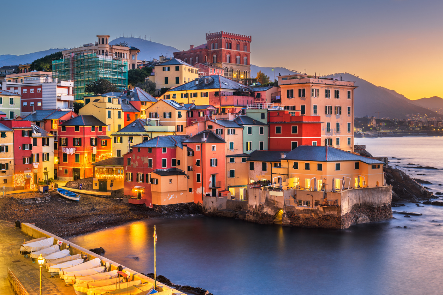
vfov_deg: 28.1
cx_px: 222
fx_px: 591
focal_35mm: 48
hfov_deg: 41.1
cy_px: 148
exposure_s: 30
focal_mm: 48
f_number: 11
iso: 64
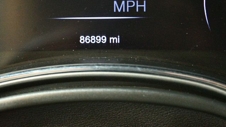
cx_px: 114
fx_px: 437
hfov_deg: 29.0
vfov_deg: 16.5
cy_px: 64
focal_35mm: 73
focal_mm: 46
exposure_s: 1/13
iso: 12800
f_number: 5.3
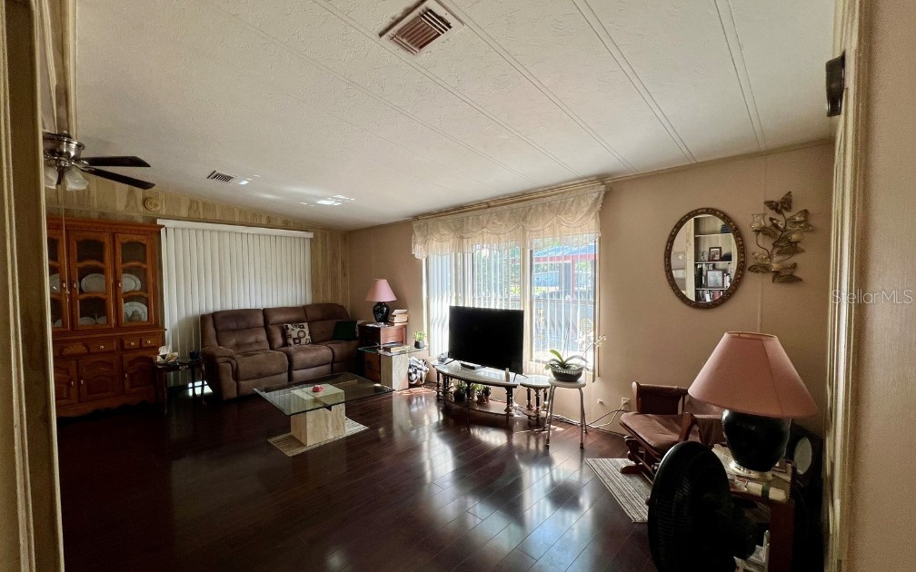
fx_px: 349
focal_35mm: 14
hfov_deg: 105.3
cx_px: 452
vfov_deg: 78.6
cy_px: 296
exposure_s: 1/120
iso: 50
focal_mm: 1.57
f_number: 1.8
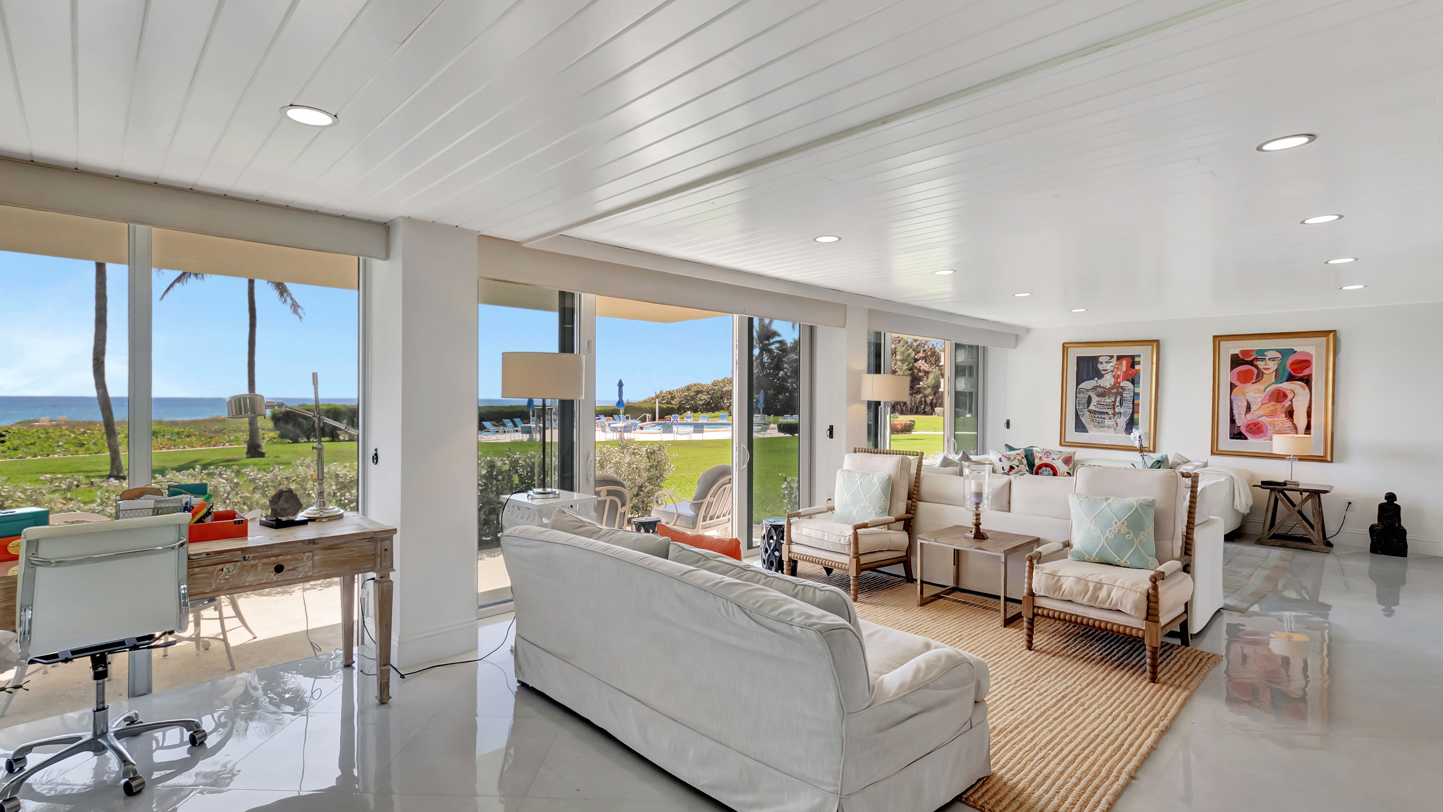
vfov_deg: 66.8
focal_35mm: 16
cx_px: 717
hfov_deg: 99.4
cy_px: 455
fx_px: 612
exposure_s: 1/100
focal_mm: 10
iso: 640
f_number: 8
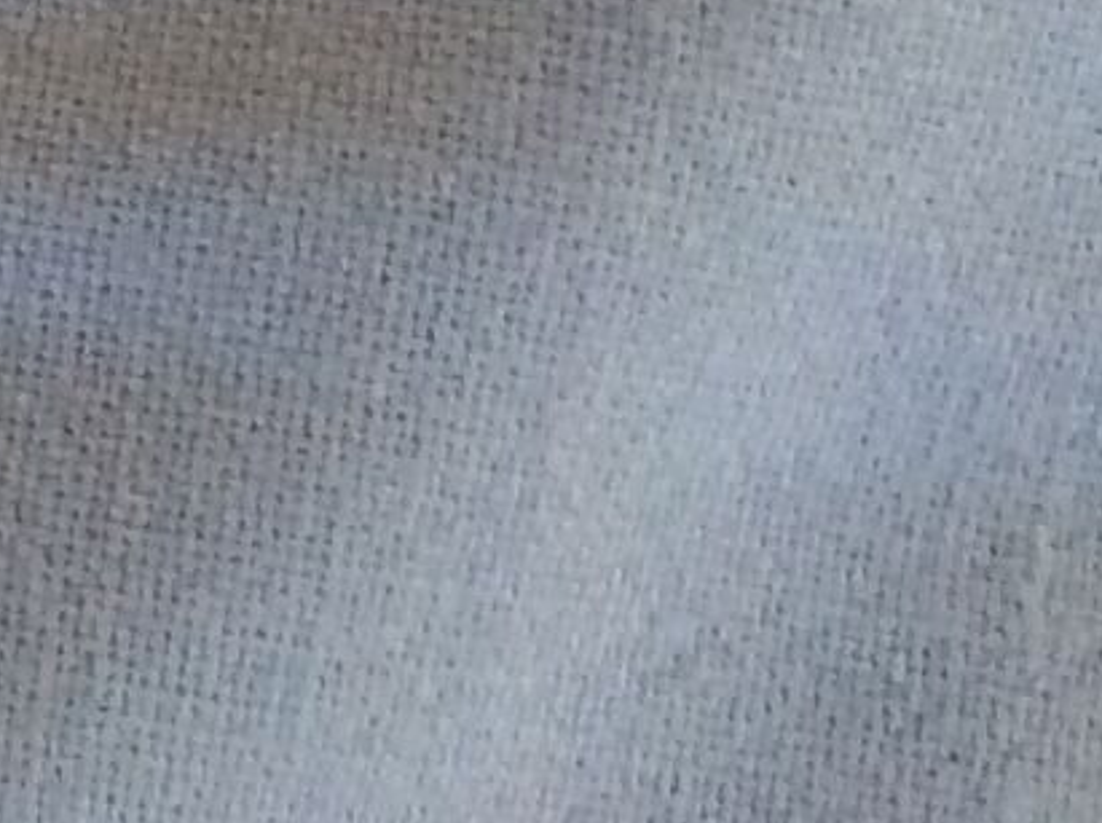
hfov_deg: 8.7
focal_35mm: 202
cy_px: -397
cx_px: -1802
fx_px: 6421
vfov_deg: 7.2
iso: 64
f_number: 2.4
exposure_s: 1/25
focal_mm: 3.3
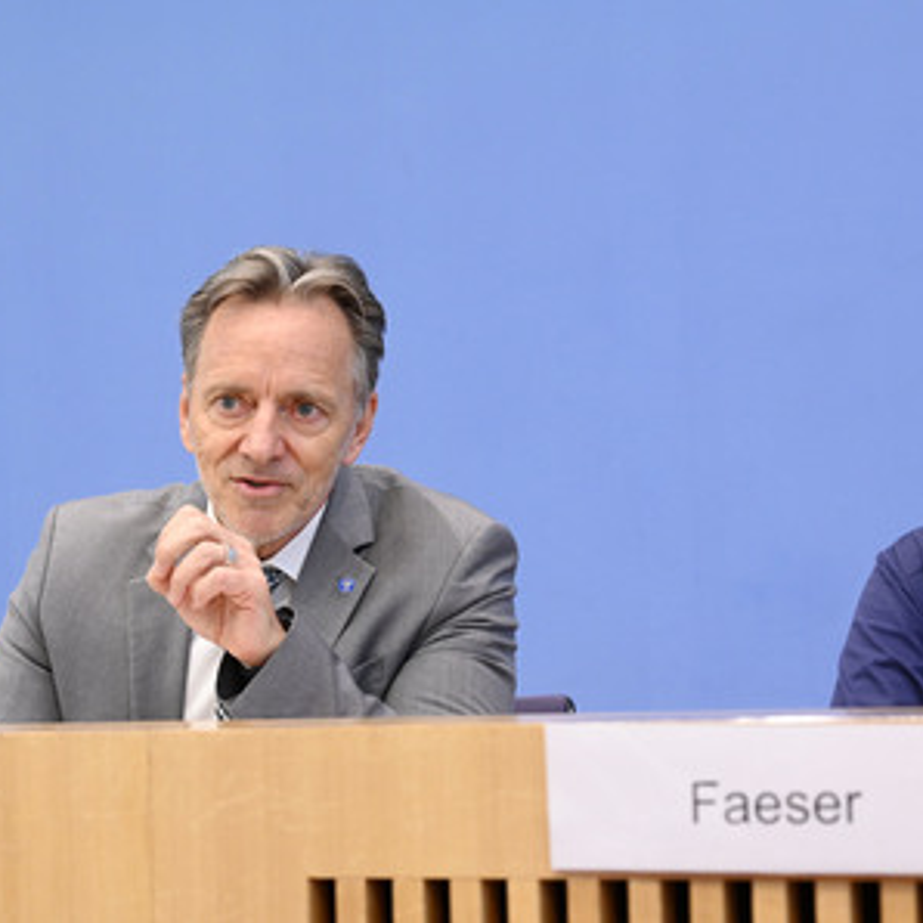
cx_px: 630
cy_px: 462
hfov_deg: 19.2
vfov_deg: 19.3
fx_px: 2715
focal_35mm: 90
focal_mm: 70
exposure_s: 1/400
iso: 3200
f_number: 5.6
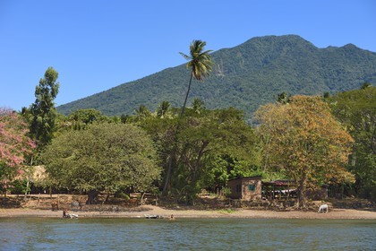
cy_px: 126
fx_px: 731
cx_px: 188
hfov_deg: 28.8
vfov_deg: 19.5
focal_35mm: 70
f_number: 7.1
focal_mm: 70
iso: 200
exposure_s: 1/500
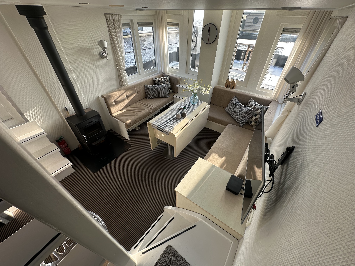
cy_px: 133
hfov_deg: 102.1
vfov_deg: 85.7
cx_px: 178
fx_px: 144
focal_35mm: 14
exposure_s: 1/143
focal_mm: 2.22
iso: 40
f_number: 2.2
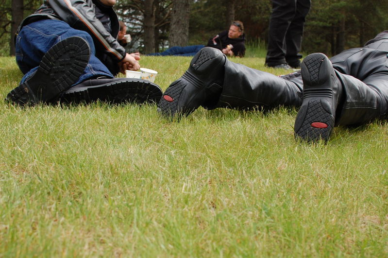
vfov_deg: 25.7
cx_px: 194
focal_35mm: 52
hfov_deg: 37.9
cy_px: 129
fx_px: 565
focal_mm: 35
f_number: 7.1
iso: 200
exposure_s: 1/200
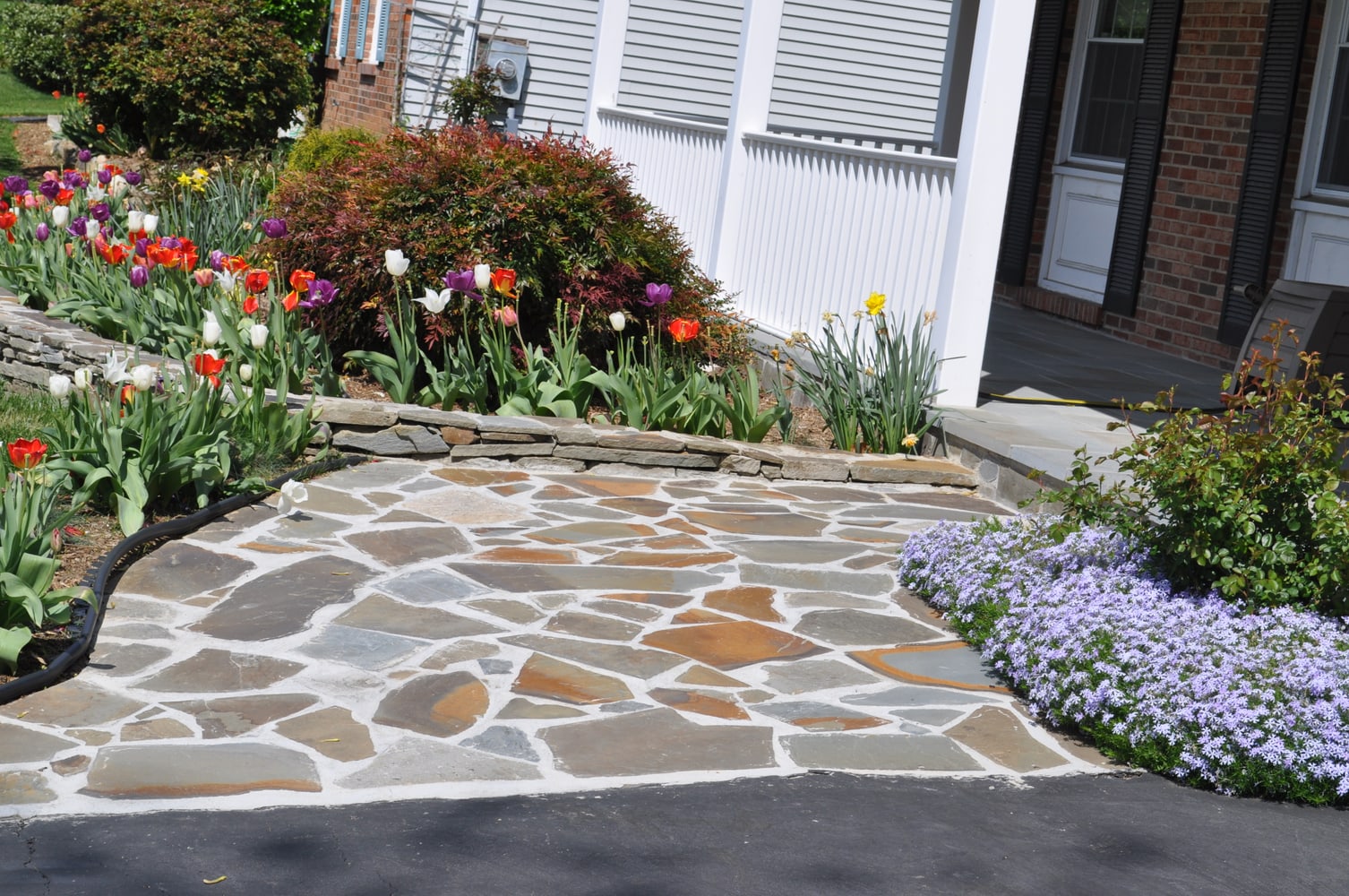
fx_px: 2694
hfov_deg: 28.1
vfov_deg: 18.9
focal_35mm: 72
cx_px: 674
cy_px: 448
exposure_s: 1/400
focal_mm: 48
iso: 200
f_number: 10
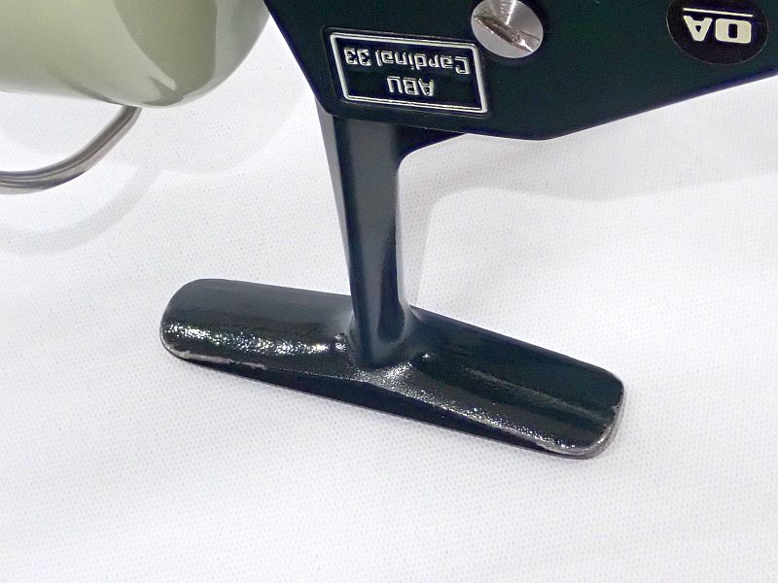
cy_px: 292
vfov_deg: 24.0
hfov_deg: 31.7
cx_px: 389
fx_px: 1371
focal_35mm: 61
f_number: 5
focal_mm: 11.01
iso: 1600
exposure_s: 1/50
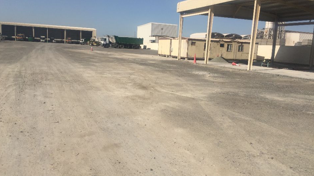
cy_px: 93
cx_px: 155
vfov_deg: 36.7
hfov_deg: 61.0
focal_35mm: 32
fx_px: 266
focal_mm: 4.15
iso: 32
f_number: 2.2
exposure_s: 1/4405
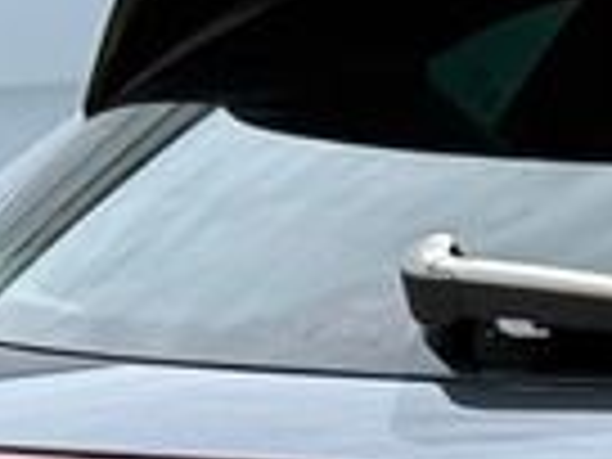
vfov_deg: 4.1
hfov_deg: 5.3
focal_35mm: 362
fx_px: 6400
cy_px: 972
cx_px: 1494
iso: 80
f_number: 1.78
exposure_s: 1/2208
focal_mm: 6.76
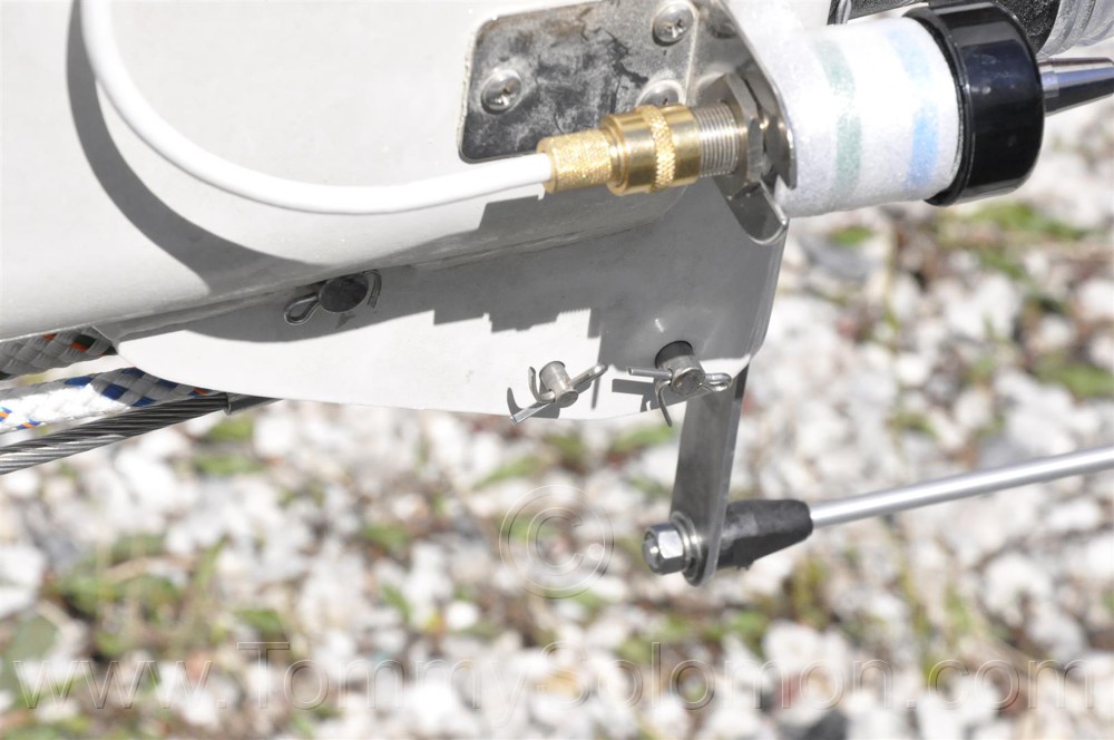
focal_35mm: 158
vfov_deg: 8.7
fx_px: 4867
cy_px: 370
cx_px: 557
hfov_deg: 13.1
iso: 3200
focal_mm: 105
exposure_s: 1/3200
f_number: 14
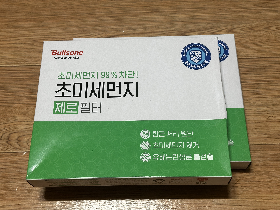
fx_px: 388
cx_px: 140
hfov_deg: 39.7
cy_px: 105
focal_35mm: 48
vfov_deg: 30.3
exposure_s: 1/60
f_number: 1.78
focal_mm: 6.86
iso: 160
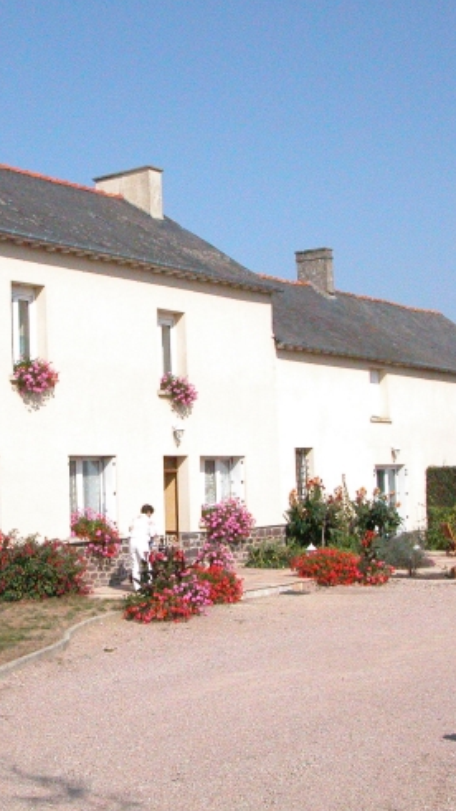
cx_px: 96
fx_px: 1140
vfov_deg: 39.2
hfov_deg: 22.3
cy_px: 411
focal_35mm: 53
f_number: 8
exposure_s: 1/4000
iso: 800
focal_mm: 8.9
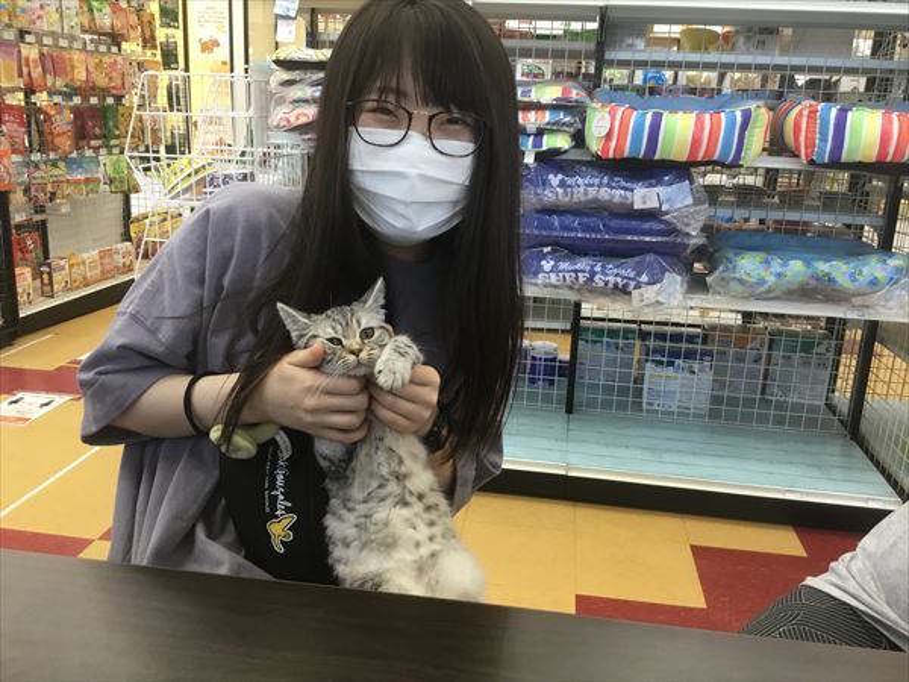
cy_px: 341
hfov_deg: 58.4
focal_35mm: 31
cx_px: 454
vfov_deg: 45.4
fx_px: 814
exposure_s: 1/30
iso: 50
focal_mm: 3.3
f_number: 2.4
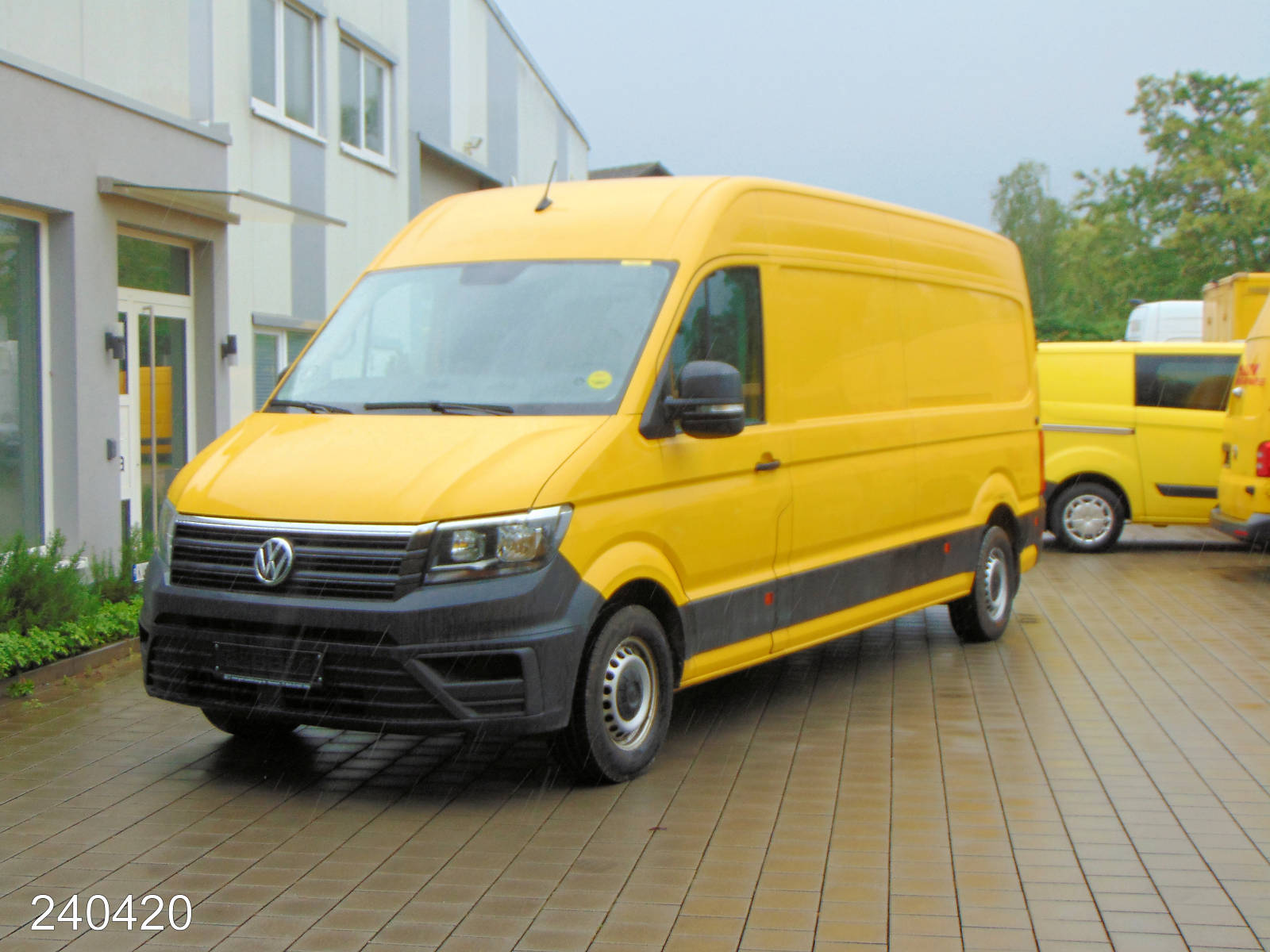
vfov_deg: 29.1
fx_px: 1834
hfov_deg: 38.2
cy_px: 476
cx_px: 635
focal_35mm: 50
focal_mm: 9
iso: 80
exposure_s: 1/125
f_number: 3.5
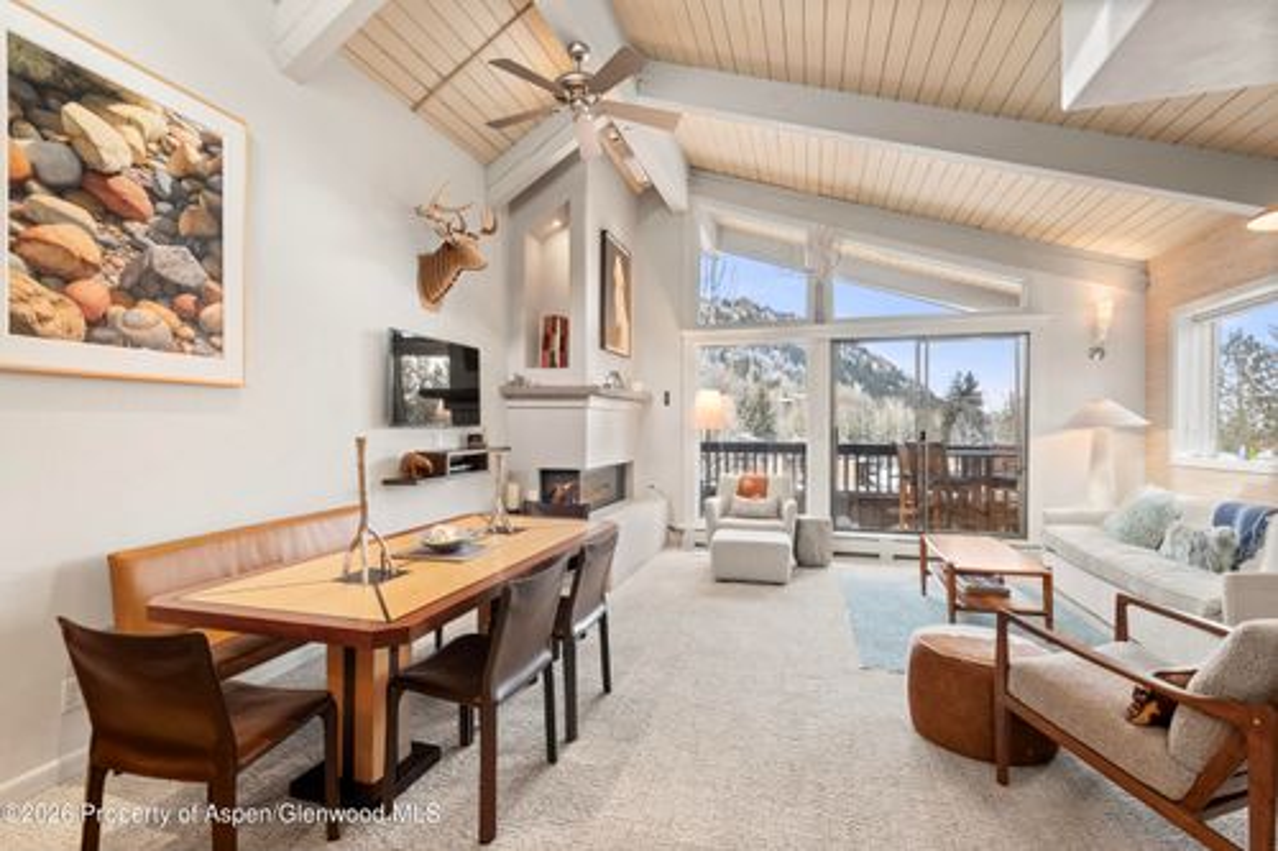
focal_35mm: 17
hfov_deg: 93.3
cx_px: 639
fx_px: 603
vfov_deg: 70.4
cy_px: 426
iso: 400
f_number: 7.1
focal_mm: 17
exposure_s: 1/5
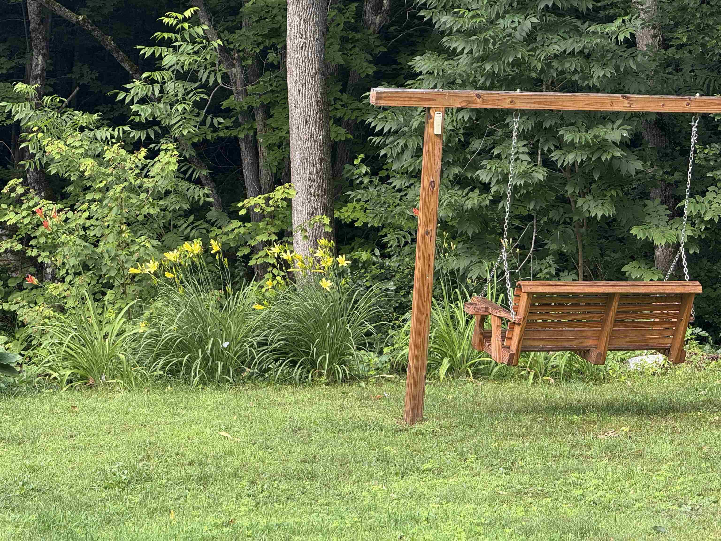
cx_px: 360
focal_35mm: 120
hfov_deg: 16.4
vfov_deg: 12.3
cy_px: 270
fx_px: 2499
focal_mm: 15.66
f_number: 2.8
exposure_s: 1/99
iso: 50
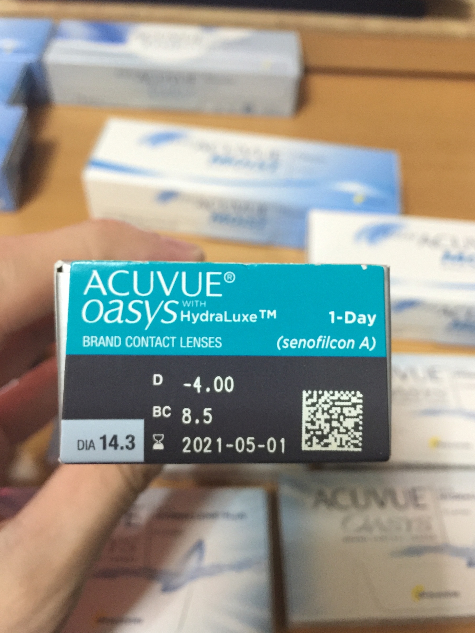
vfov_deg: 60.0
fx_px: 549
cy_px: 320
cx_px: 241
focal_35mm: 30
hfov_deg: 46.8
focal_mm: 4.15
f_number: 2.2
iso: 160
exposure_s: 1/8
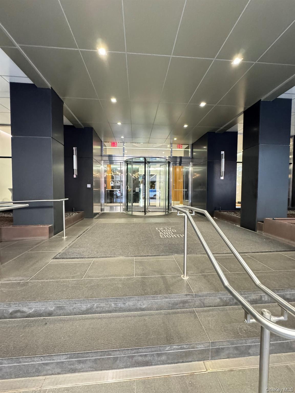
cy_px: 196
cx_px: 148
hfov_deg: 85.7
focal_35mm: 14
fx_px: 159
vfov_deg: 102.1
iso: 1250
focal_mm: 2.22
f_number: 2.2
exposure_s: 1/60
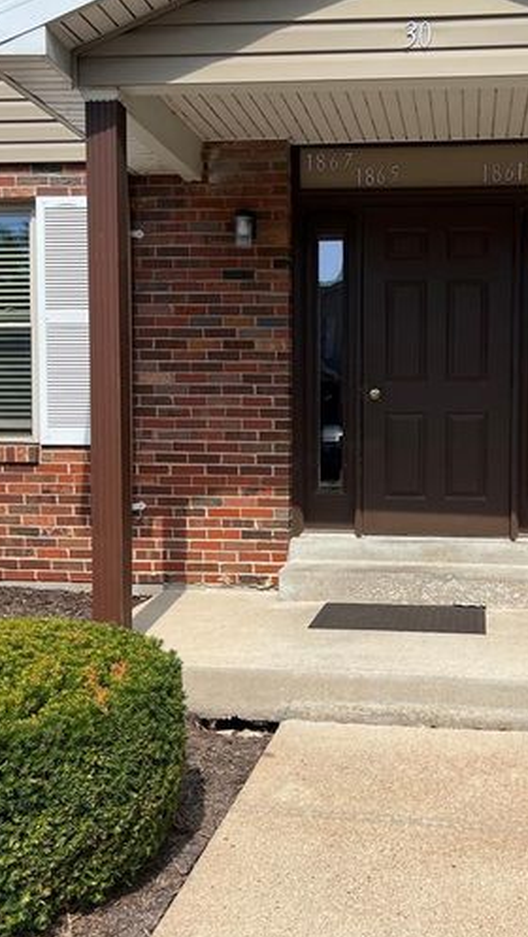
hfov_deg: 30.8
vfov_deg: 52.8
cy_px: 459
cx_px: 381
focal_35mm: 38
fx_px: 945
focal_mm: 5.7
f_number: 1.5
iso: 50
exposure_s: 1/3704
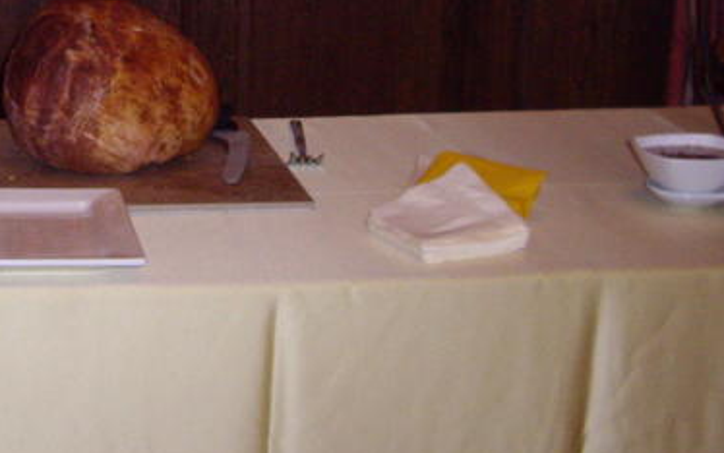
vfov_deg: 13.3
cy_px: 3
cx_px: 93
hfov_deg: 21.0
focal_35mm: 97
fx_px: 1915
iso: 400
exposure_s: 1/40
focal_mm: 7.9
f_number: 2.8
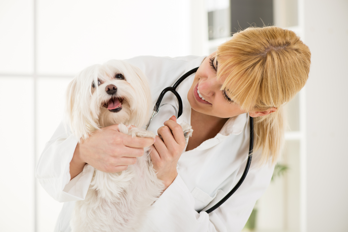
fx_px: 1015
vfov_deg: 13.1
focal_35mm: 105
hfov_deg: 19.4
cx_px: 174
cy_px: 116
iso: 100
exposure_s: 1/125
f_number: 5
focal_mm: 105
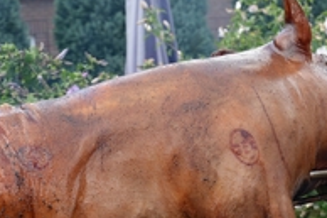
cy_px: 279
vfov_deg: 9.9
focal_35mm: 136
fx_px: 1234
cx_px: 93
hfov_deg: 15.0
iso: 200
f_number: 6.3
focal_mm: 44
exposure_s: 1/160
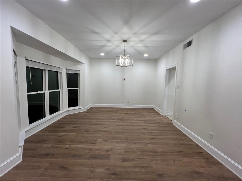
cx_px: 121
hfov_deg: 106.2
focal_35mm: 13
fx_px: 91
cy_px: 90
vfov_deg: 89.9
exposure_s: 1/120
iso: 200
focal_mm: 1.57
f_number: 1.8
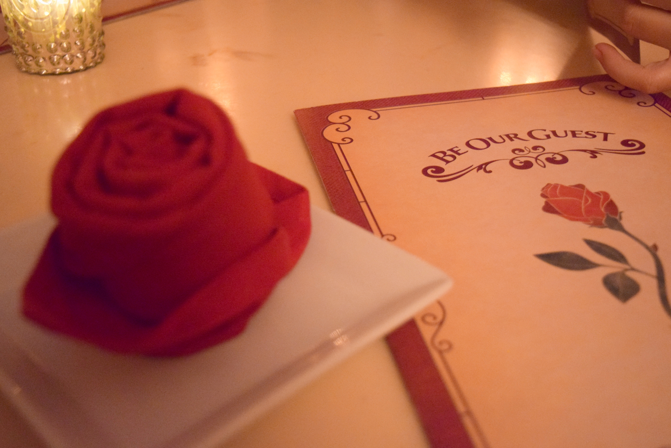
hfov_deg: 47.9
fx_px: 755
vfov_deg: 33.0
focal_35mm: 40
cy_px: 224
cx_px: 336
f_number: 4
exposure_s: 1/13
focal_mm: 27
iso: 6400
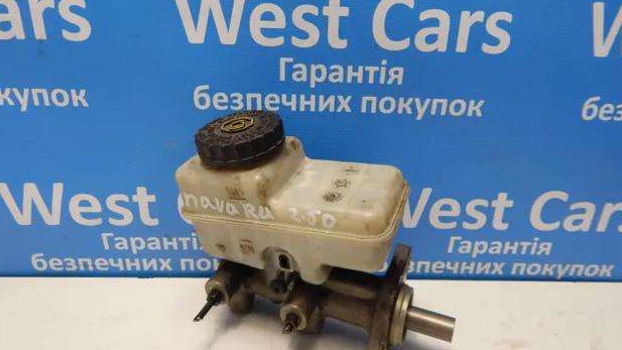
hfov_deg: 71.9
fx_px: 429
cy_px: 172
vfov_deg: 44.4
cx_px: 314
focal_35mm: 26
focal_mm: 4
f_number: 3
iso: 160
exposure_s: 1/30
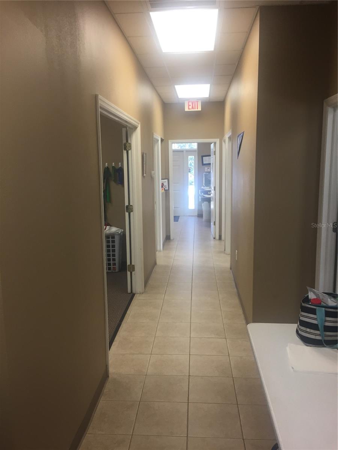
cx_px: 169
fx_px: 378
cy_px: 225
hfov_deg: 48.2
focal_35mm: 29
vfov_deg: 61.7
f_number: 2.2
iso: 32
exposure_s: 1/30
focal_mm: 4.15
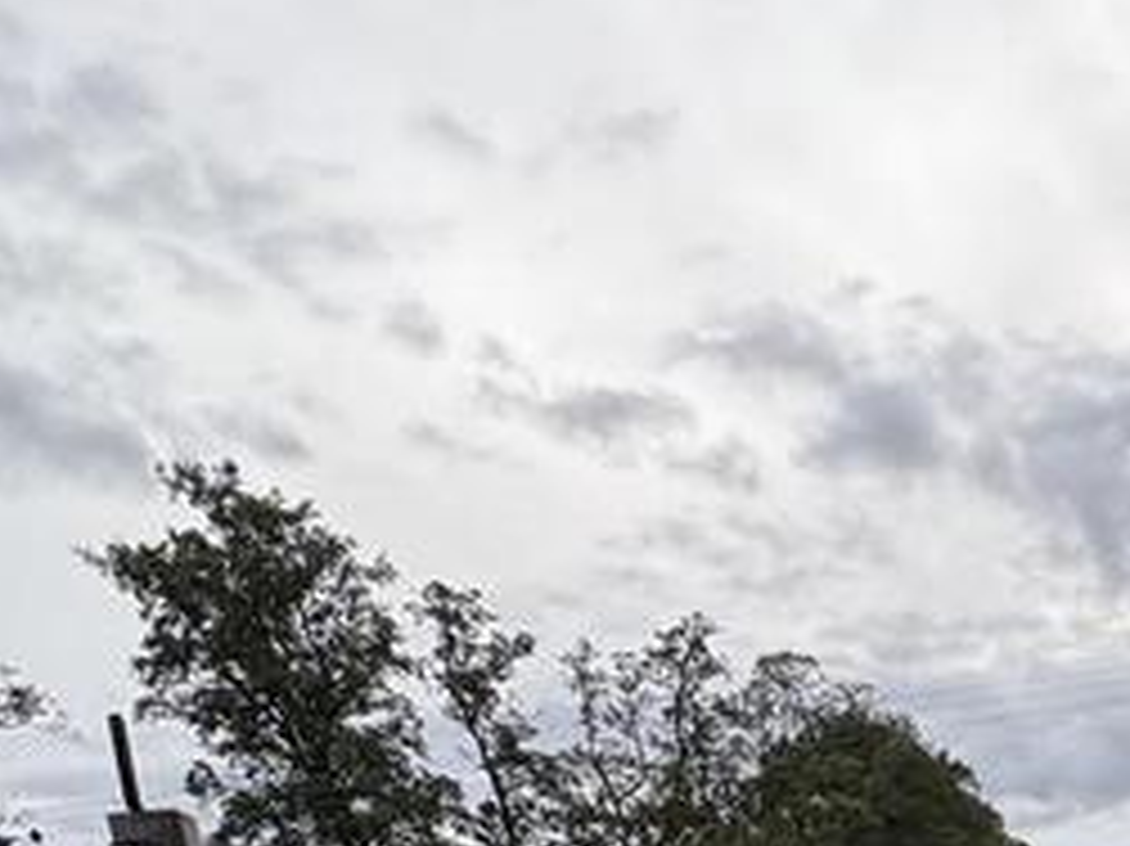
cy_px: 1332
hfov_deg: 32.7
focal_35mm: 50
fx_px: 1631
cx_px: 1292
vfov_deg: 22.6
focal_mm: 2.22
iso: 40
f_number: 2.2
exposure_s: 1/700
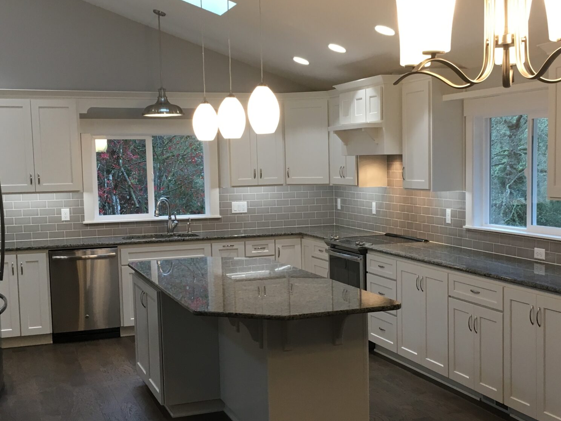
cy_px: 242
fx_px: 810
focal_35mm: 50
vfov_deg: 29.1
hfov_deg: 38.1
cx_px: 326
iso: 64
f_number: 2.2
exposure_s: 1/30
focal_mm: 4.15
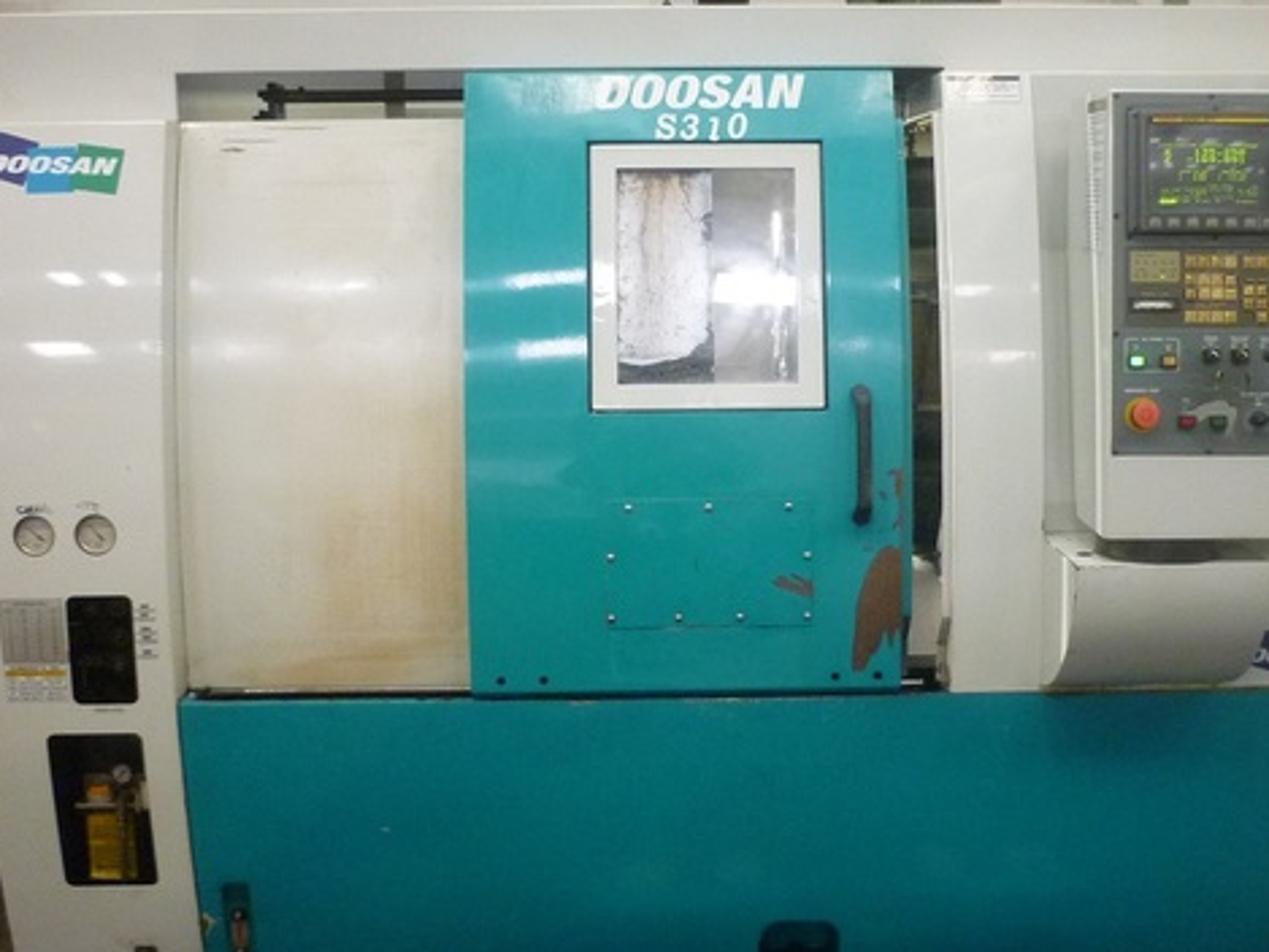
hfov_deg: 42.0
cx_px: 695
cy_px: 508
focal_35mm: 45
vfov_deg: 32.2
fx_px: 1650
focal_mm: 5.5
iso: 400
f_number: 2.8
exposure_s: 1/30
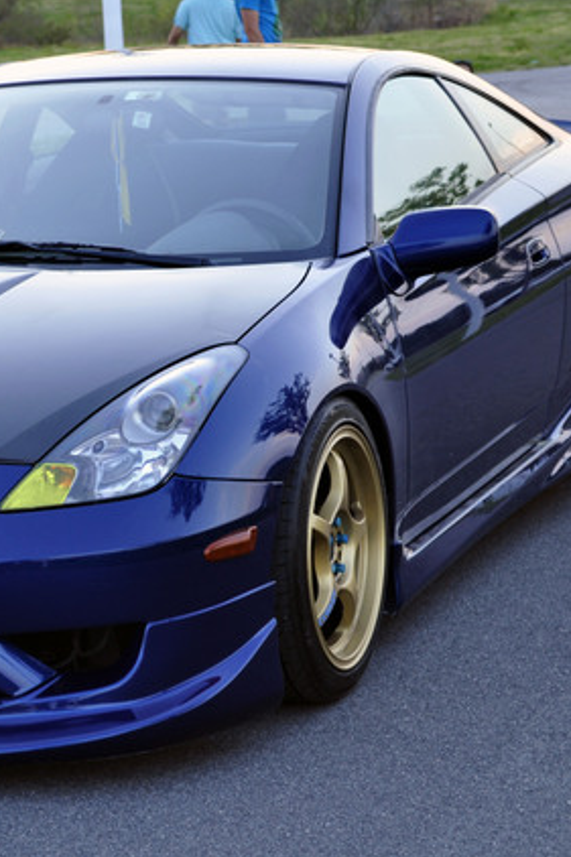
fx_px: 2595
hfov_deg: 12.5
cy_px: 430
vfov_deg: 18.8
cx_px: 55
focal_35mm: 109
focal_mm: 48
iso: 200
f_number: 5.6
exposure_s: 1/15
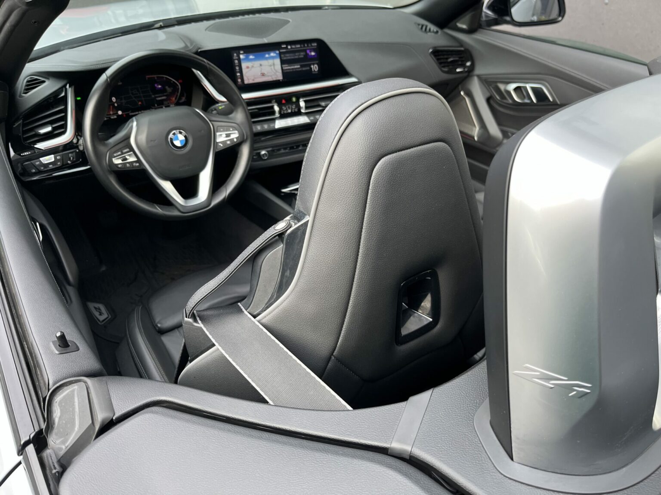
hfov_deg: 67.3
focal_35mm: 26
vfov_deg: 53.1
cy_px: 248
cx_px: 330
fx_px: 496
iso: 125
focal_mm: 5.1
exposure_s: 1/121
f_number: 1.6
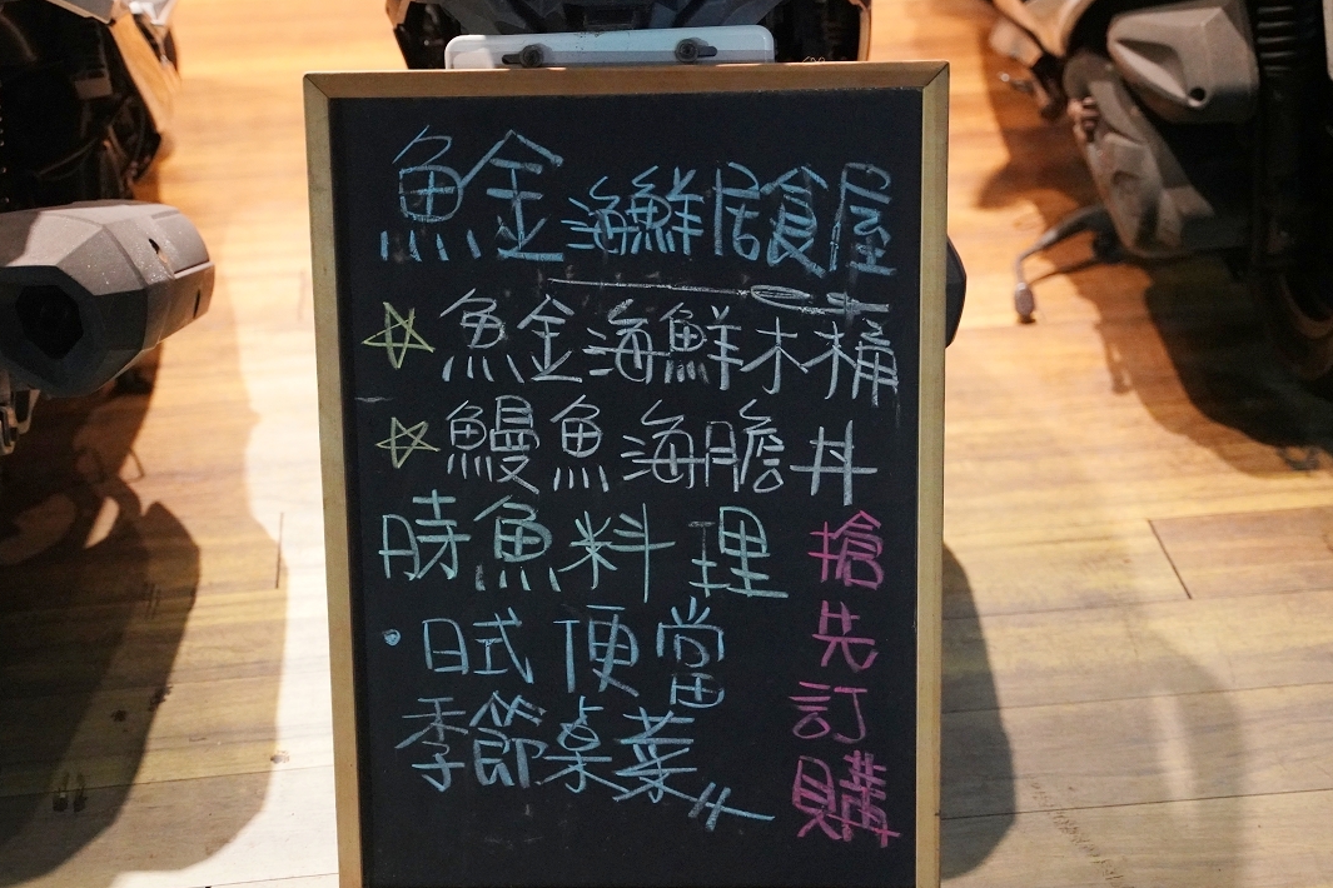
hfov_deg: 32.4
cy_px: 484
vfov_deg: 21.9
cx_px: 655
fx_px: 2296
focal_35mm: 62
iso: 12800
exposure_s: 1/125
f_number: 2.8
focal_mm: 55
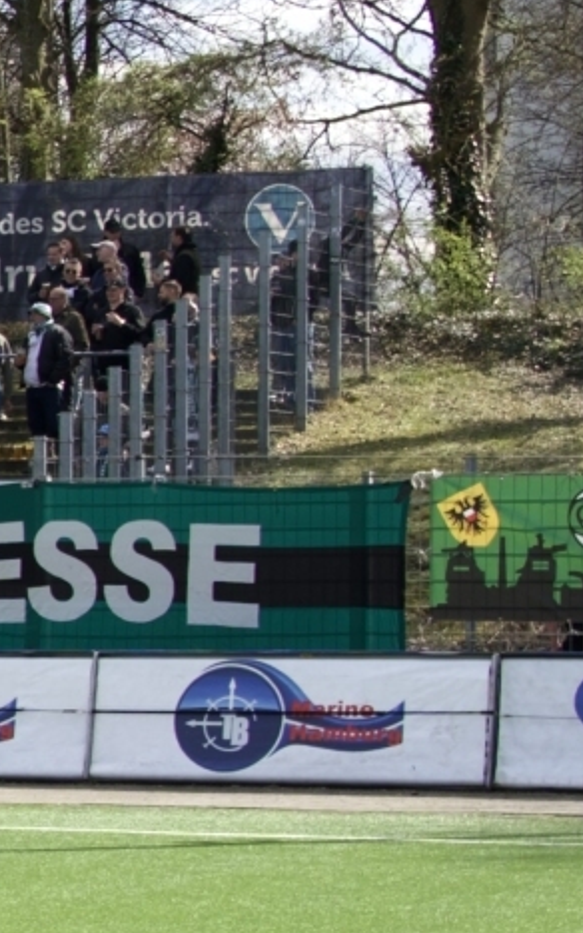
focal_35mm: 169
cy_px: 547
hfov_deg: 7.1
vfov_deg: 12.4
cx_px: -1004
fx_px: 4295
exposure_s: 1/400
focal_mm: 29
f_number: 5
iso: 100
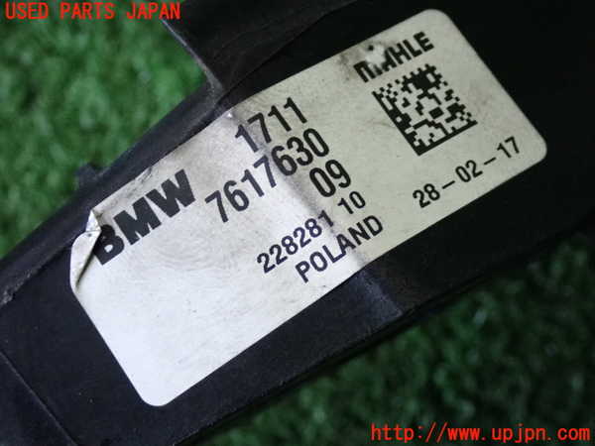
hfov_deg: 27.4
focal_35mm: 71
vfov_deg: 20.7
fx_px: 1220
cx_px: 298
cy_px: 223
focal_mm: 12.73
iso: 1600
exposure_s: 1/125
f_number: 3.9
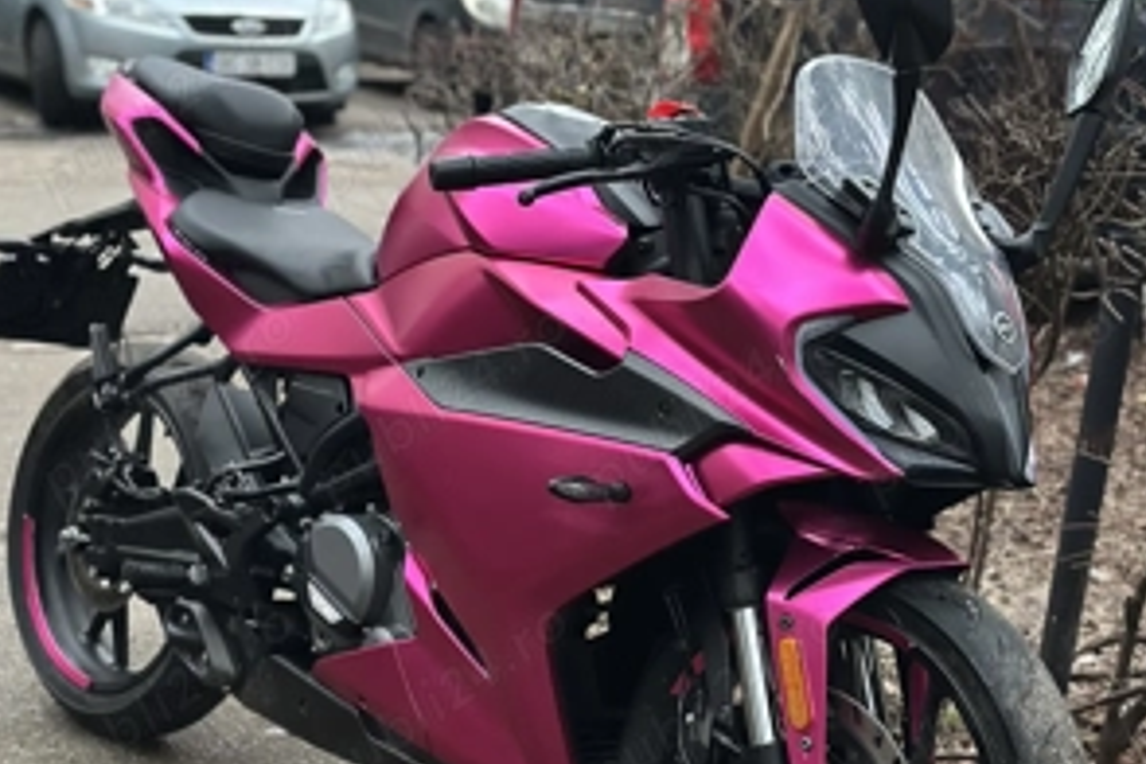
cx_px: 577
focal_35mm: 68
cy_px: 468
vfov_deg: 20.0
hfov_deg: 29.7
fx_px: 2164
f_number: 1.78
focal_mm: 6.86
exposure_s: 1/20
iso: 1000
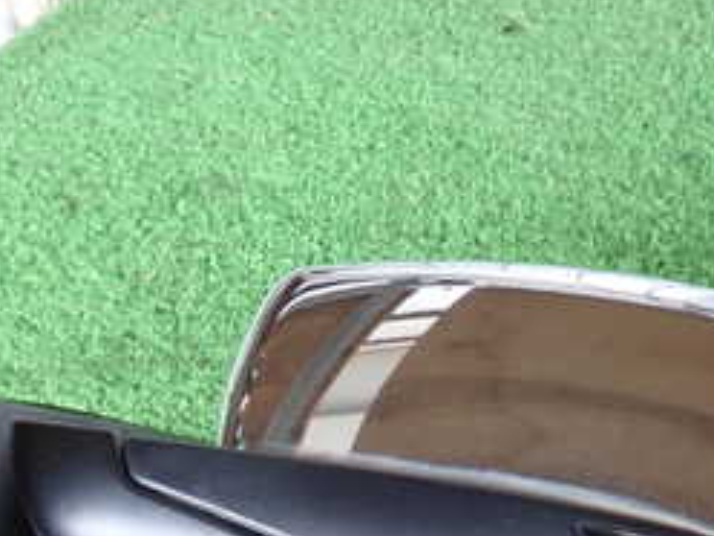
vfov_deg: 16.6
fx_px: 1794
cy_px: 545
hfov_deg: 22.5
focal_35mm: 87
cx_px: 417
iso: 200
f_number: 2.5
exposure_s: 1/60
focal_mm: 6.37
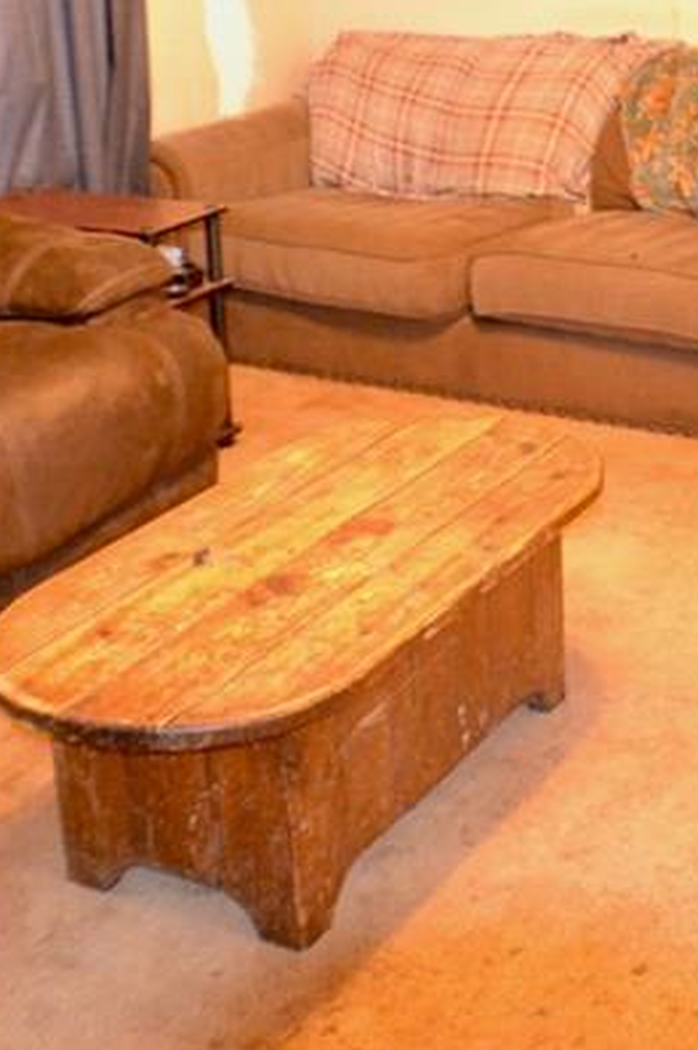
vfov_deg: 25.5
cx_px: 522
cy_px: 176
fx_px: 2272
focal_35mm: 78
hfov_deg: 17.4
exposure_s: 1/8
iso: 3200
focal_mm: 20
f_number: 3.8
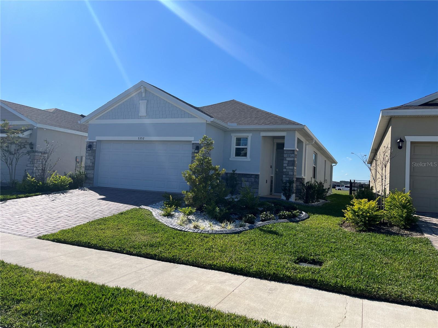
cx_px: 219
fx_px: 329
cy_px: 164
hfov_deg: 67.3
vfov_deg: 53.1
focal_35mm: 26
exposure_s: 1/4484
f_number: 1.6
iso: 50
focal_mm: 5.1
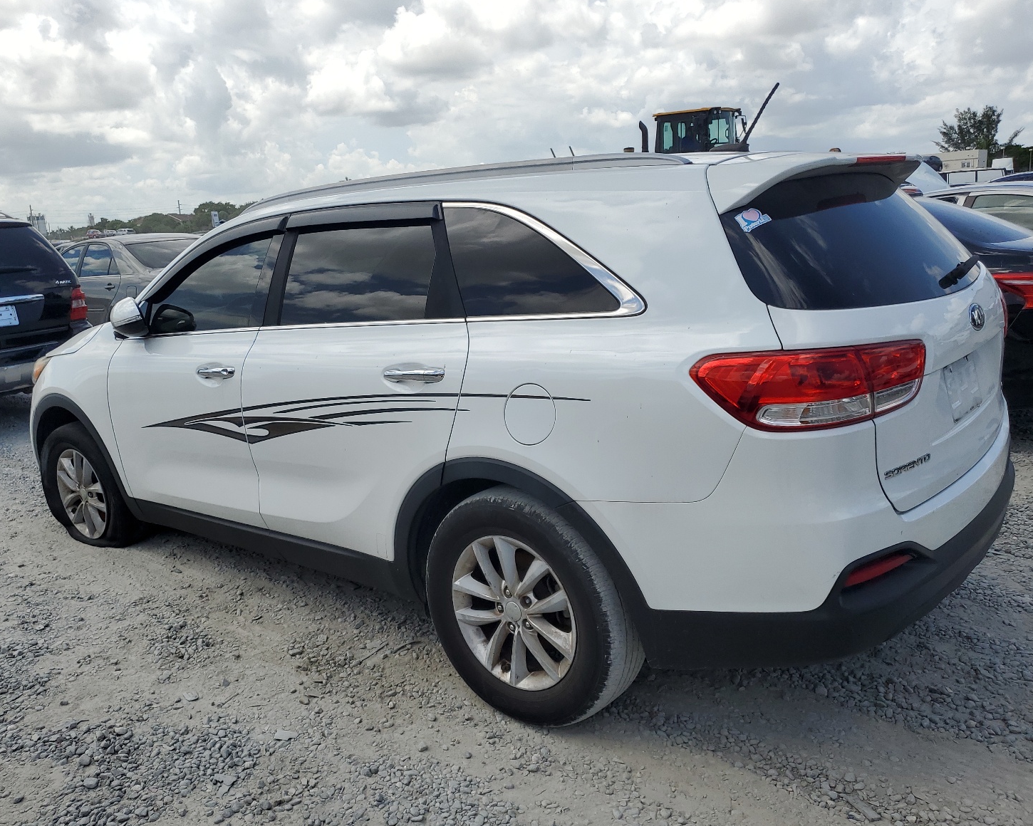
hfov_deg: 62.1
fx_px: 856
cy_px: 426
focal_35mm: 28
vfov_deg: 51.5
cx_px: 481
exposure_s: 1/3333
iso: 50
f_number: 1.5
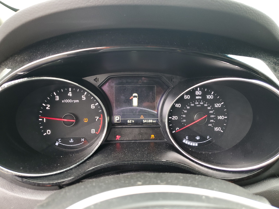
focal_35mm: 26
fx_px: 210
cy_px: 104
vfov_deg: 53.1
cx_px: 140
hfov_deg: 67.3
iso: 84
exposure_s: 1/60.2
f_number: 1.5
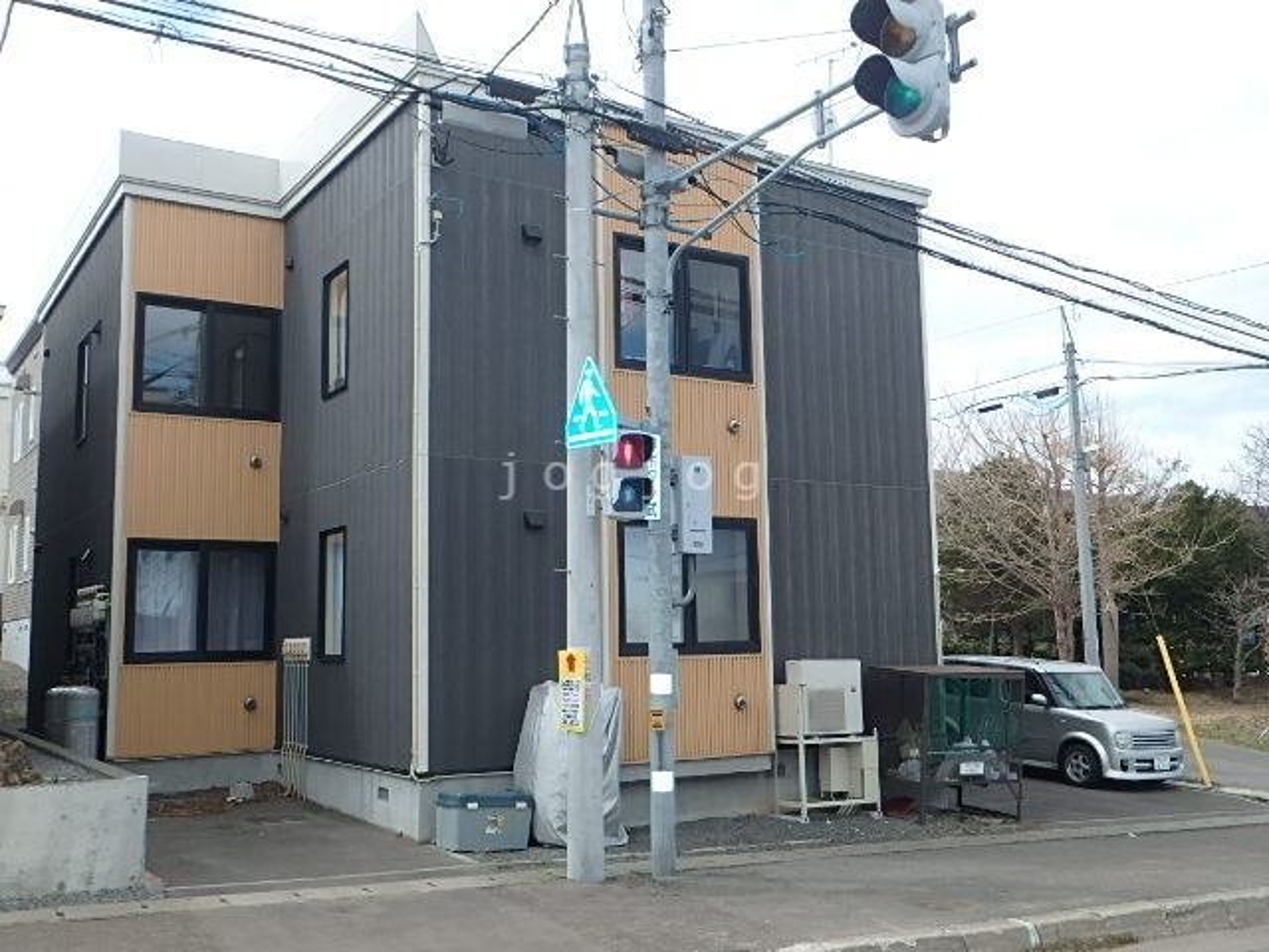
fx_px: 1246
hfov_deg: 54.0
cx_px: 634
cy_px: 476
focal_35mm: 34
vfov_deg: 41.8
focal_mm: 6
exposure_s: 1/400
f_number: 4.9
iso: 125
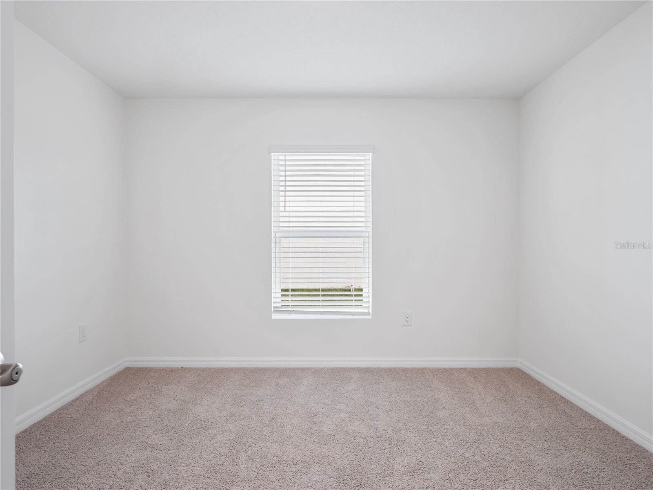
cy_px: 245
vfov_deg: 66.0
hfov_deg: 81.7
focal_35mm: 20
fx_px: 377
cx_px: 326
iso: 1000
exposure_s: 1/60
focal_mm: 10
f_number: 6.3
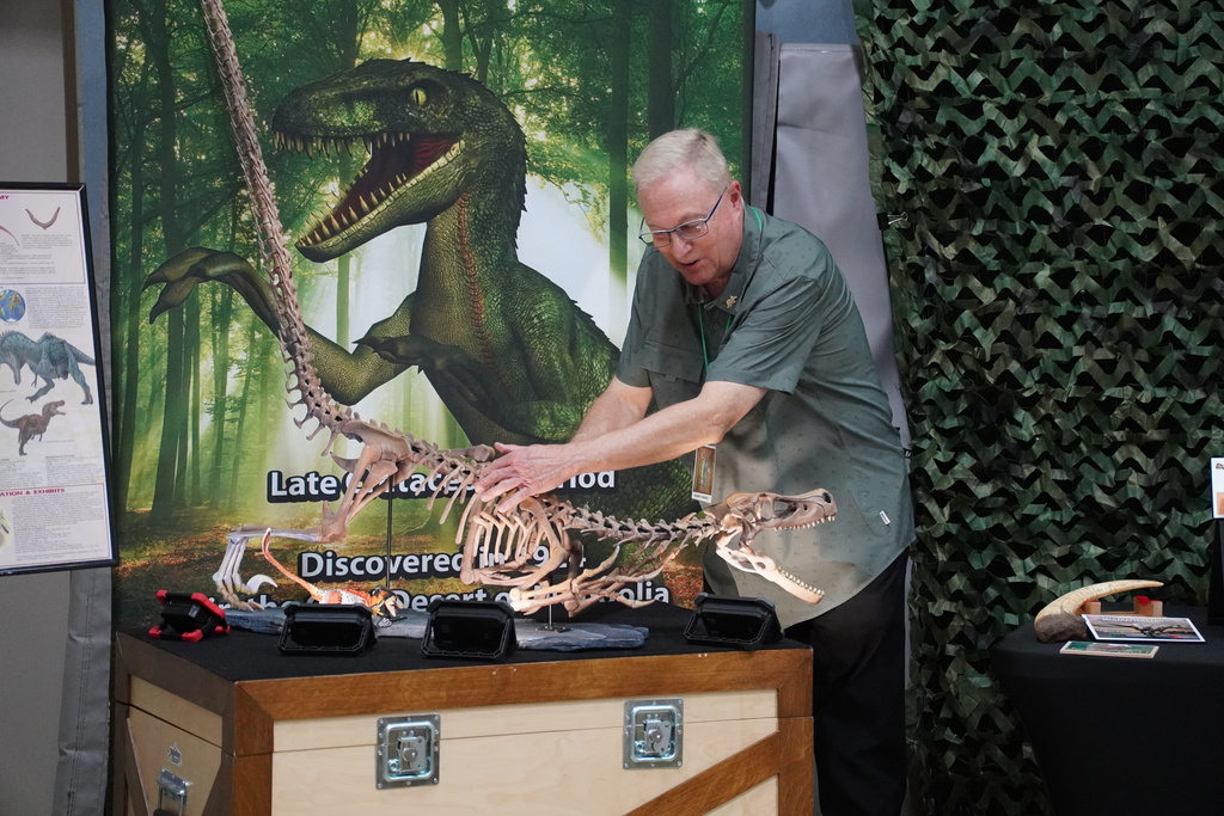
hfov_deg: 19.5
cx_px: 612
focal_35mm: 105
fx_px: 3570
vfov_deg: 13.0
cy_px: 408
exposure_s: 1/200
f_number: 2.8
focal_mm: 70
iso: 4000
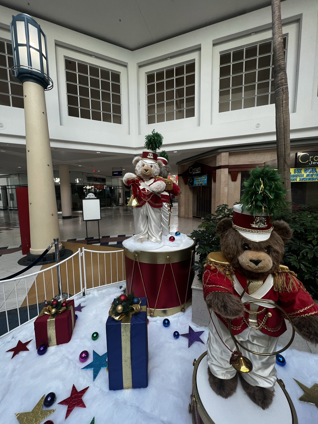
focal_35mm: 13
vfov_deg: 106.2
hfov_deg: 89.9
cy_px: 212
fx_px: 159
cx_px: 159
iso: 80
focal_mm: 1.57
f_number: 1.8
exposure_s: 1/120
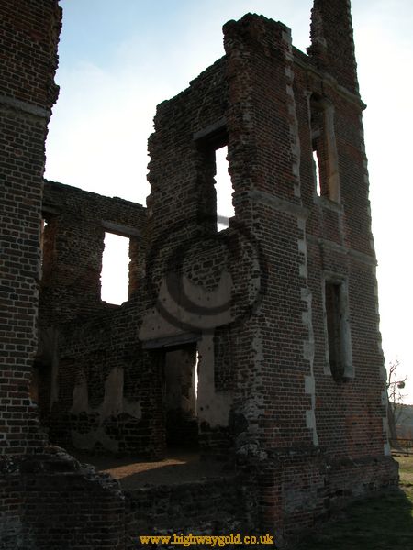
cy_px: 275
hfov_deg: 40.7
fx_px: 557
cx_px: 206
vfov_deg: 52.6
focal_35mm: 35
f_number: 5.6
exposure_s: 1/266
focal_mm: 8.9
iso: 100
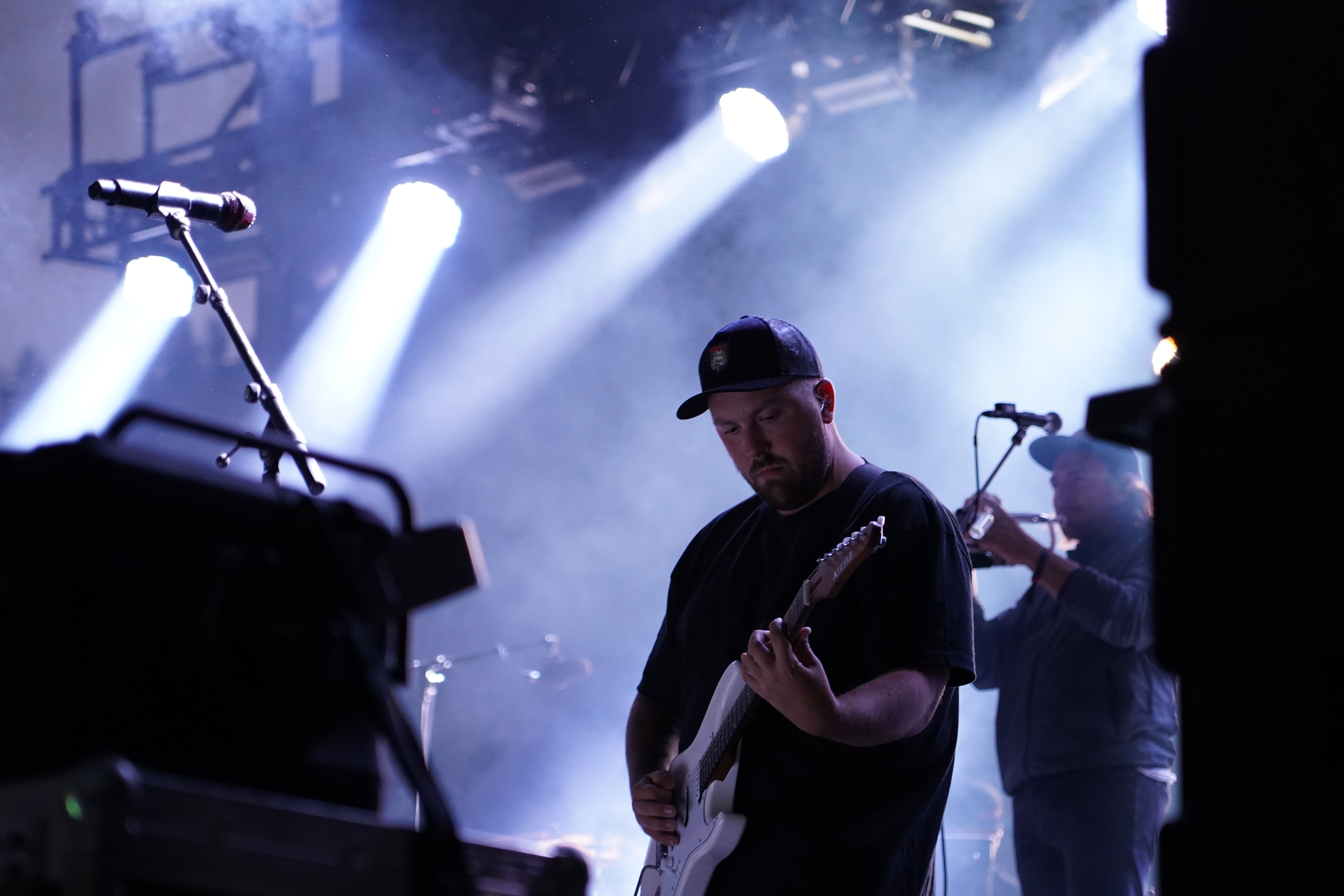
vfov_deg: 13.0
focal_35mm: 105
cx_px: 672
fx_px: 3920
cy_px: 448
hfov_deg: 19.5
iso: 4000
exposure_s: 1/160
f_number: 4
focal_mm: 105
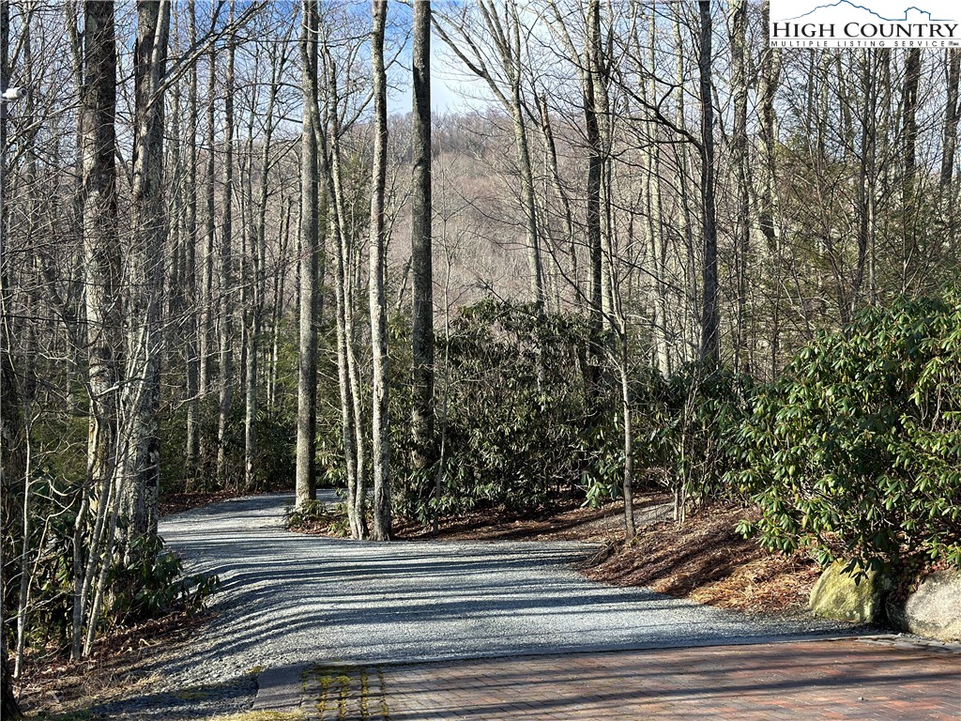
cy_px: 360
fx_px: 1333
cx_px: 480
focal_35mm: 48
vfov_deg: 30.3
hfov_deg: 39.7
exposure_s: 1/1085
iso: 80
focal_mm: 6.86
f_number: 1.78
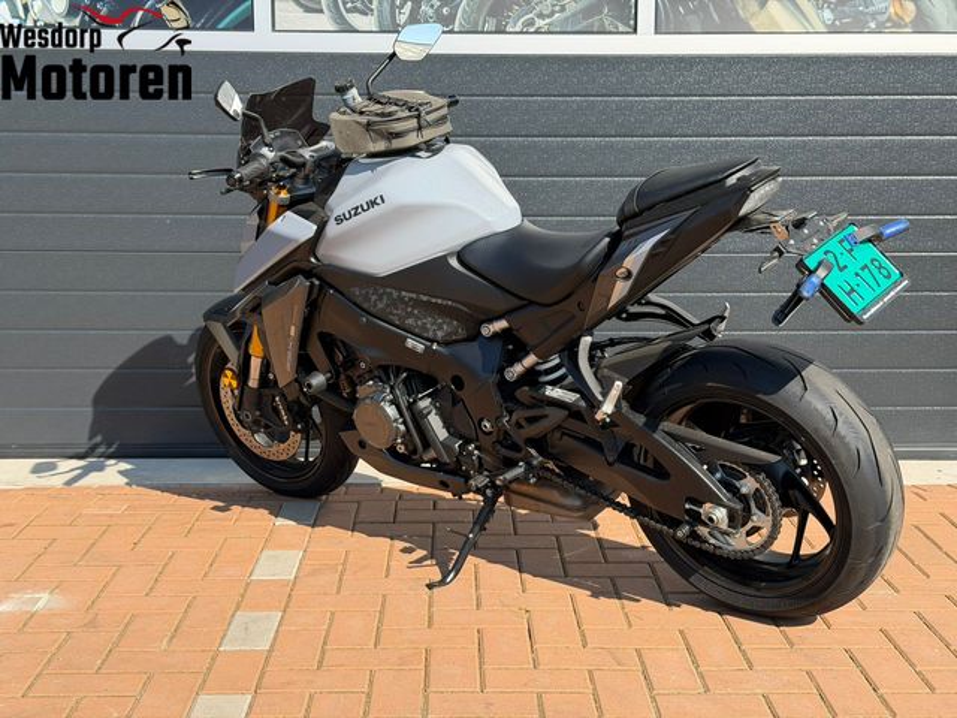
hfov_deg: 39.7
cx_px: 478
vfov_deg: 30.3
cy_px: 359
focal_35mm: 48
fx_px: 1327
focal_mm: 6.76
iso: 80
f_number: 1.78
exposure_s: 1/2865
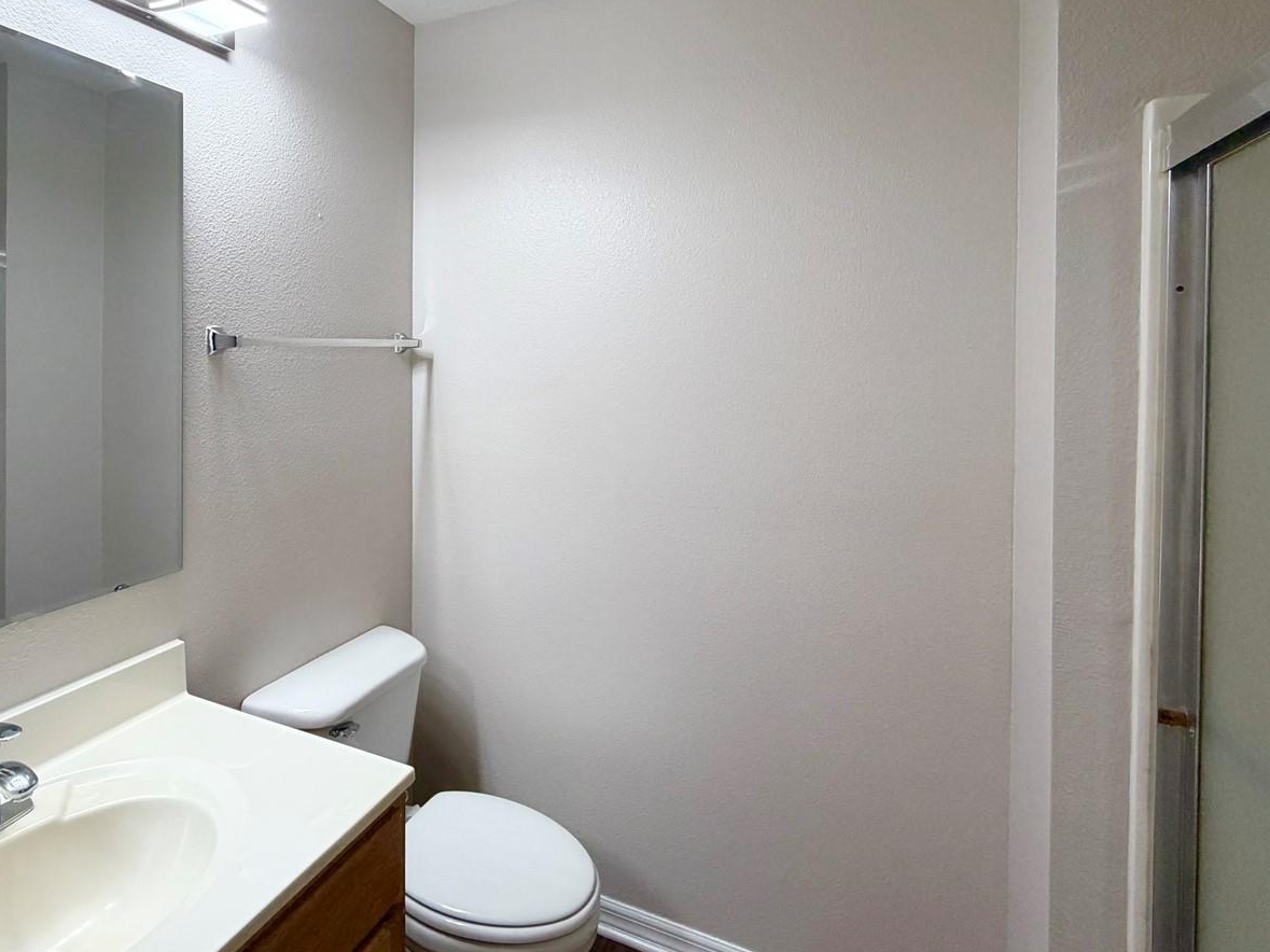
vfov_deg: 67.7
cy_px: 360
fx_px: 697
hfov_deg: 84.2
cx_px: 545
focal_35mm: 19
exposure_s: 1/120
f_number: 2.2
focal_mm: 2.22
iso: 200
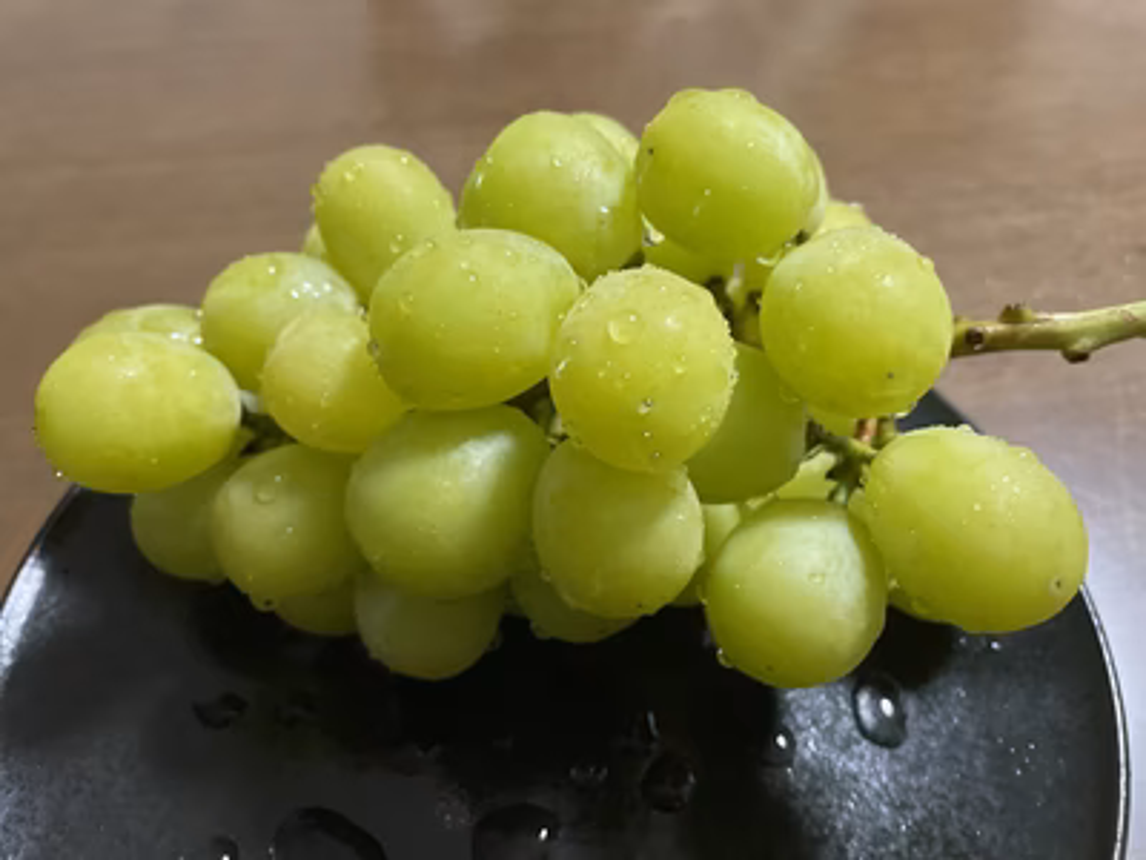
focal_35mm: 26
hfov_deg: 67.3
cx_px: 573
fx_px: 861
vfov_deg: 53.1
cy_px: 430
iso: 400
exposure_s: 1/60
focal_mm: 4.2
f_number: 1.6
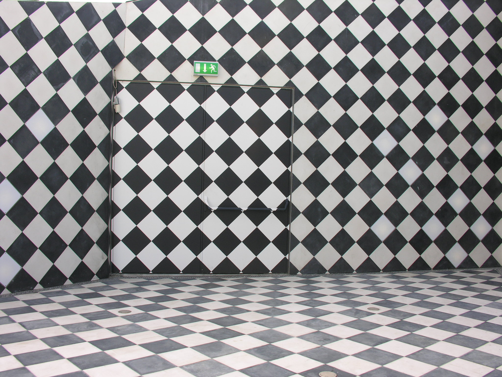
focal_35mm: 35
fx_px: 508
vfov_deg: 40.7
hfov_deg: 52.6
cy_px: 188
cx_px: 251
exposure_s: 1/90.1
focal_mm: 8.9
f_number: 5
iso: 50
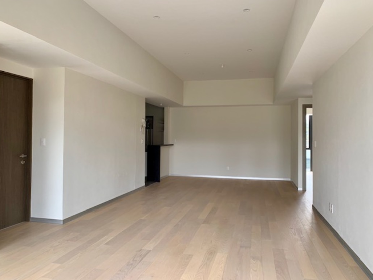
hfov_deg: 65.3
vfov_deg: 51.3
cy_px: 136
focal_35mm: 27
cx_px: 187
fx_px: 291
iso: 64
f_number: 1.8
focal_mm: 4.25
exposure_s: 1/121
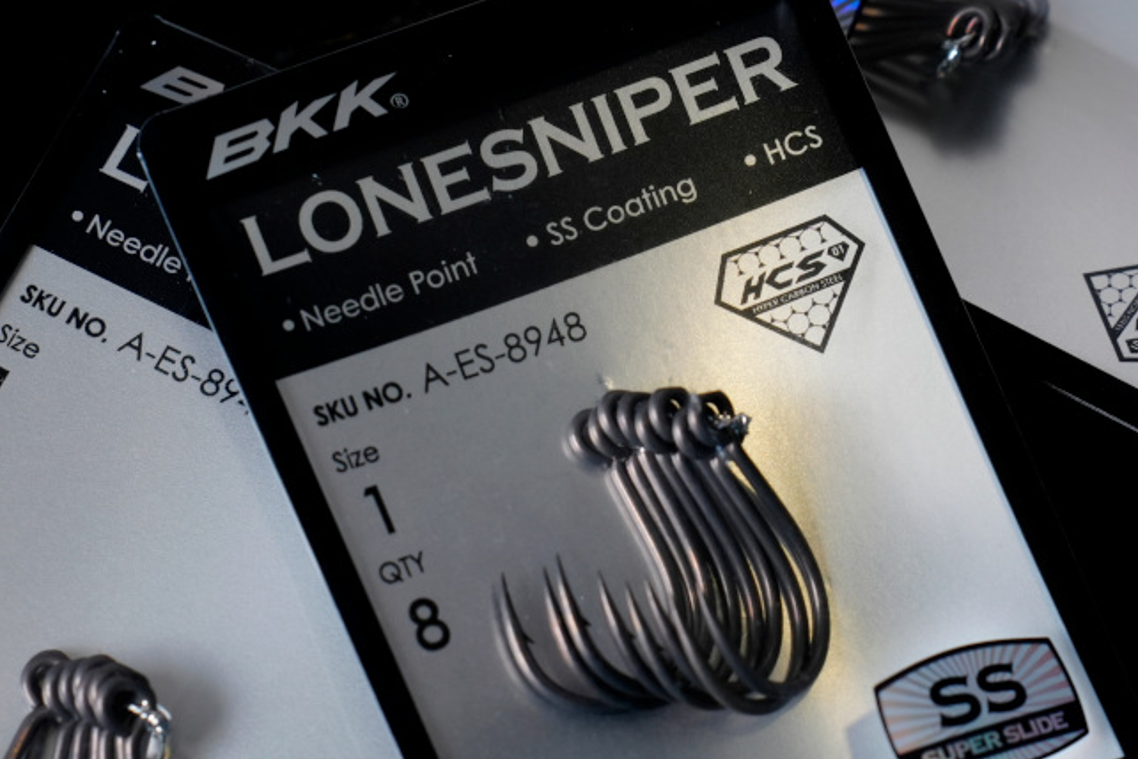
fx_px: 3603
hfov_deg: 17.9
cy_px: 489
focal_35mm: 114
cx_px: 622
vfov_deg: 12.0
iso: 400
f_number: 8
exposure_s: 1/100
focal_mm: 61
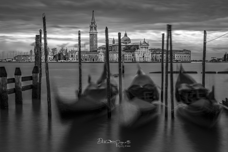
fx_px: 317
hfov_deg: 39.6
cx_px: 114
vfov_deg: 27.0
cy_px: 76
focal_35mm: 50
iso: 100
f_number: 16
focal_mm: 50
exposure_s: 25
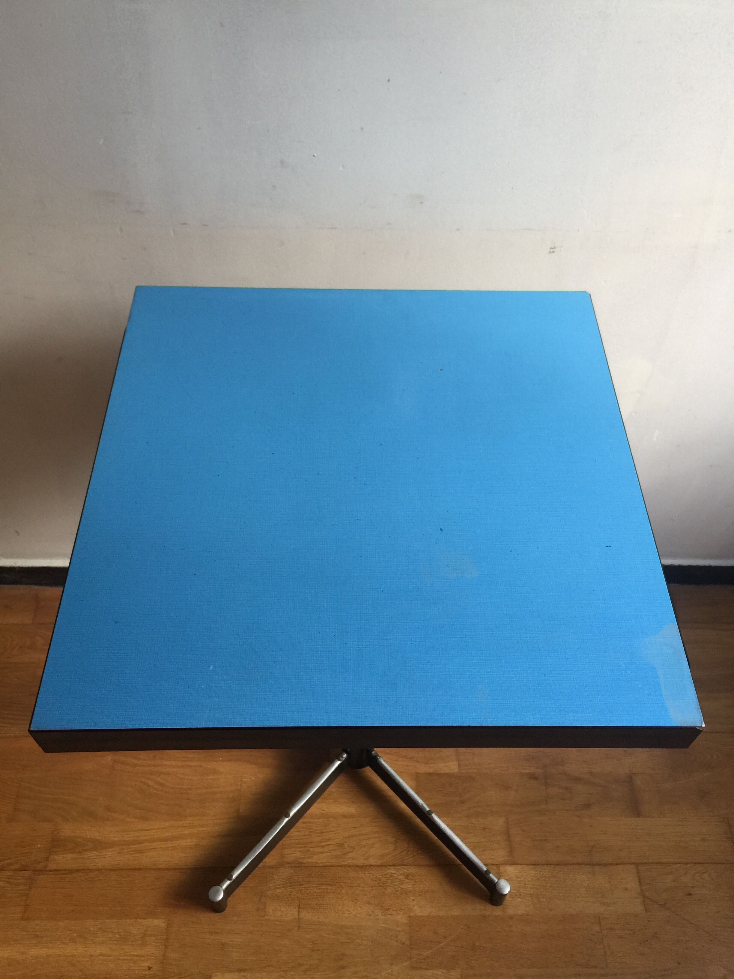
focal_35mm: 29
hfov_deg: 48.2
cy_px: 490
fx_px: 820
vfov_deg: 61.7
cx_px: 367
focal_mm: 4.15
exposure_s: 1/33
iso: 50
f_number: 2.2
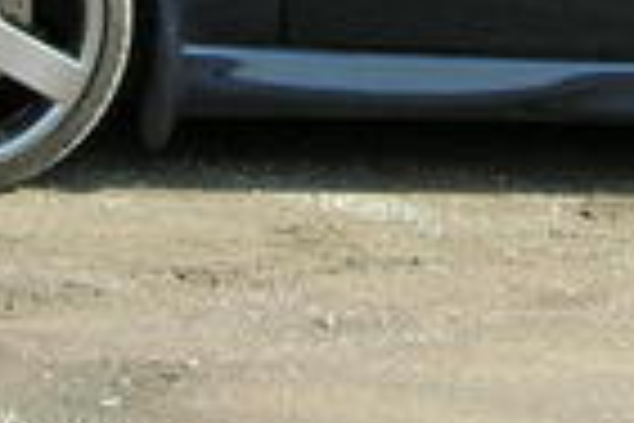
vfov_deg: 7.0
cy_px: -266
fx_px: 3399
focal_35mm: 193
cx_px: 706
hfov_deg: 10.5
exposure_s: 1/250
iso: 64
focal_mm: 8.5
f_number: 4.9
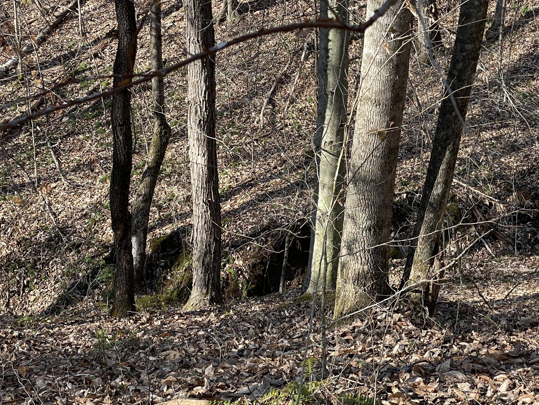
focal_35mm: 82
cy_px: 170
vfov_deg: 18.0
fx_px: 1277
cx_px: 349
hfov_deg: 23.7
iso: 25
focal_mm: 6
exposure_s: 1/272
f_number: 2
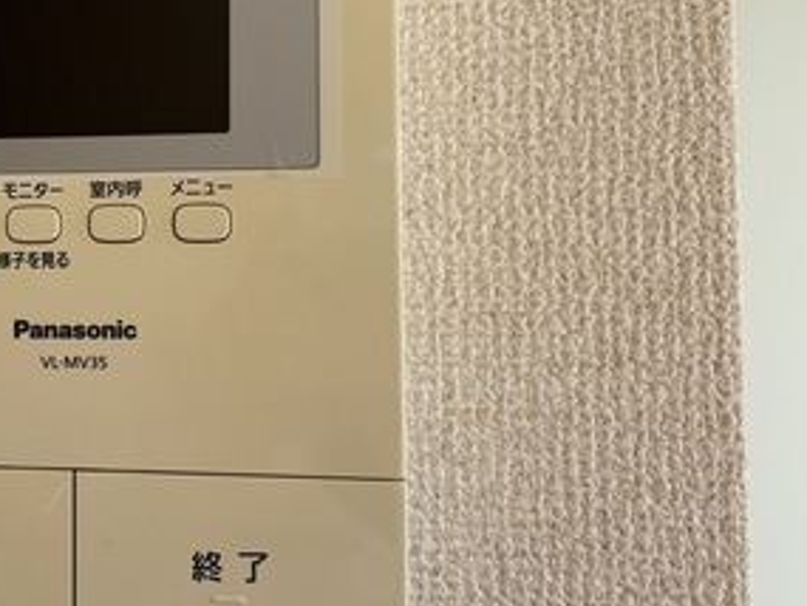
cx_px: 74
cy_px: 204
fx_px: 1189
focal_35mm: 51
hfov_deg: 35.2
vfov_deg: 28.4
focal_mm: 5.96
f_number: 1.6
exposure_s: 1/139
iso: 32
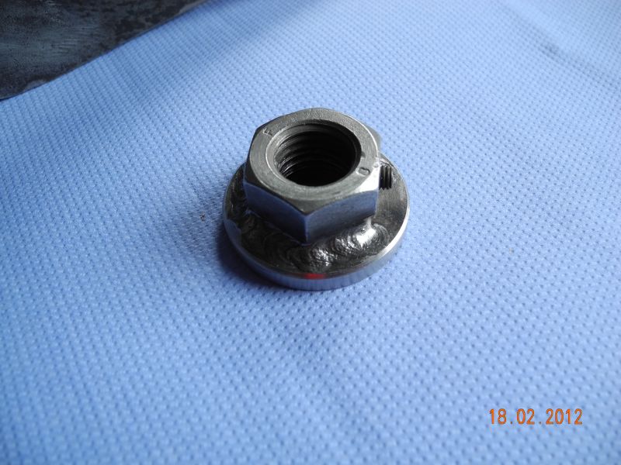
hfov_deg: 63.4
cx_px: 310
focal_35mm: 28
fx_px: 502
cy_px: 232
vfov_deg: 49.7
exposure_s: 1/78
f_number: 2.8
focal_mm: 6
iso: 100
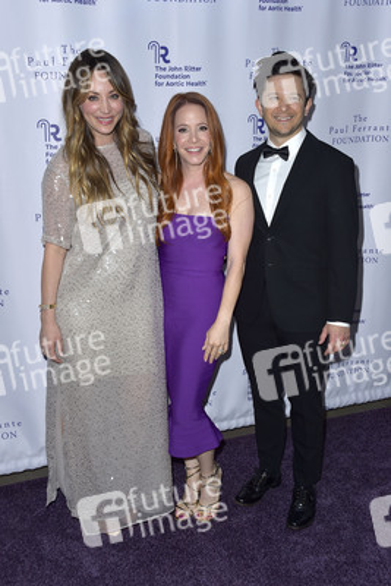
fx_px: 618
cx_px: 196
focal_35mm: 38
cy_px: 293
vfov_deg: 50.7
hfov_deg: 35.1
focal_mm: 38
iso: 400
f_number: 6.3
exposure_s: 1/250
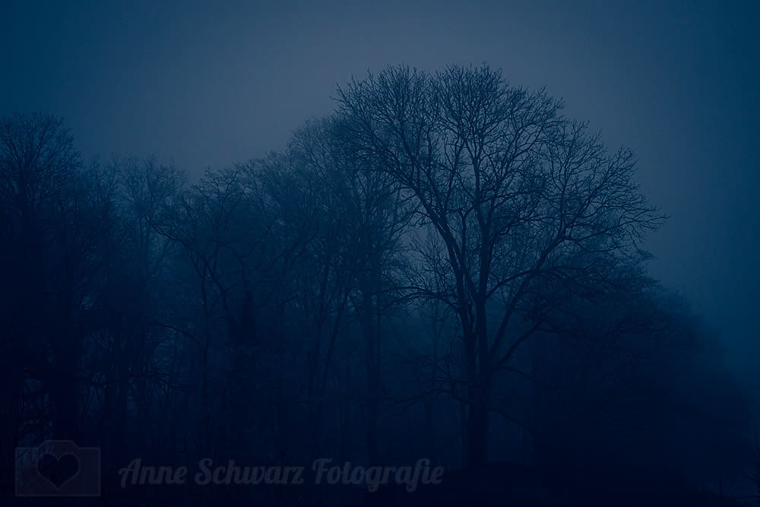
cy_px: 254
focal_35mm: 35
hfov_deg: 54.4
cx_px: 380
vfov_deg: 37.9
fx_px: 739
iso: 800
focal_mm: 35
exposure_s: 1/100
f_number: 2.8
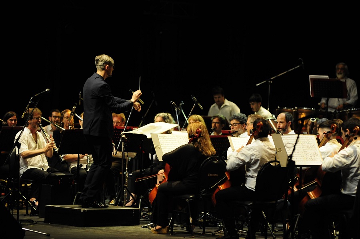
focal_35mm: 170
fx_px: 1698
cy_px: 120
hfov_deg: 12.1
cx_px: 180
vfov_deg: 8.1
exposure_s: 1/200
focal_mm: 170
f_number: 3.2
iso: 3200
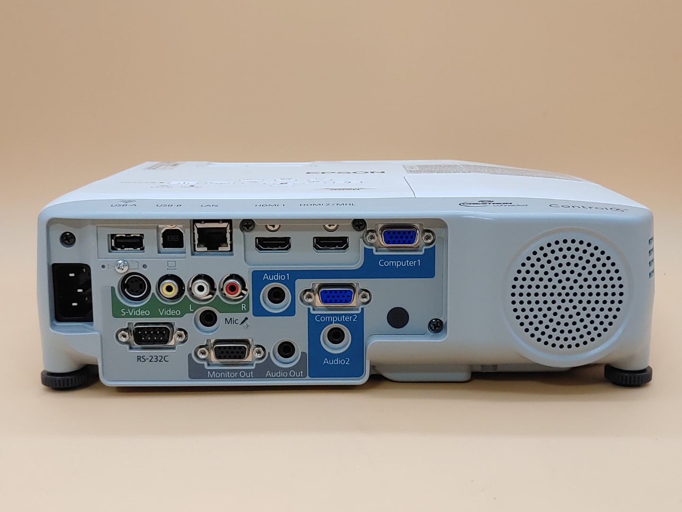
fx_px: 906
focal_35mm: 46
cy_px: 256
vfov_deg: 31.5
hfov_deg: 41.2
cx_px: 341
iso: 100
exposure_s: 1/120
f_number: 1.8
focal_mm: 4.36
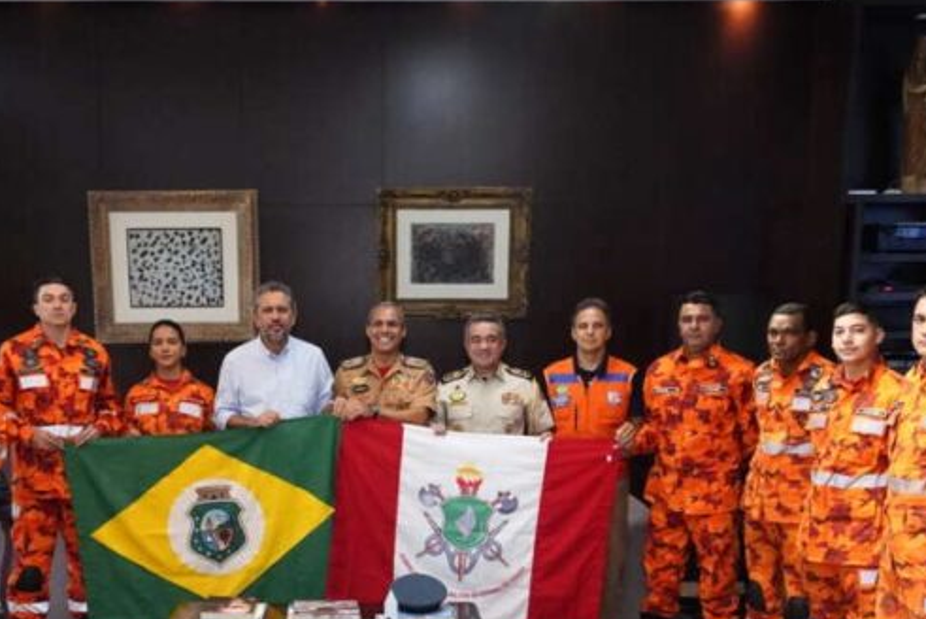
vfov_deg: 27.3
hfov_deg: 40.9
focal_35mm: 48
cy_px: 532
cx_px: 381
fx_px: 1235
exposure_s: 1/160
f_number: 6.3
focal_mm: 23
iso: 8000
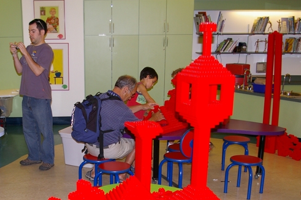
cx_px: 86
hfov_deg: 38.3
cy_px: 158
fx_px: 425
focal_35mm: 51
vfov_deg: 26.1
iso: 400
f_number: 4.5
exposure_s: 1/30
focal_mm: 21
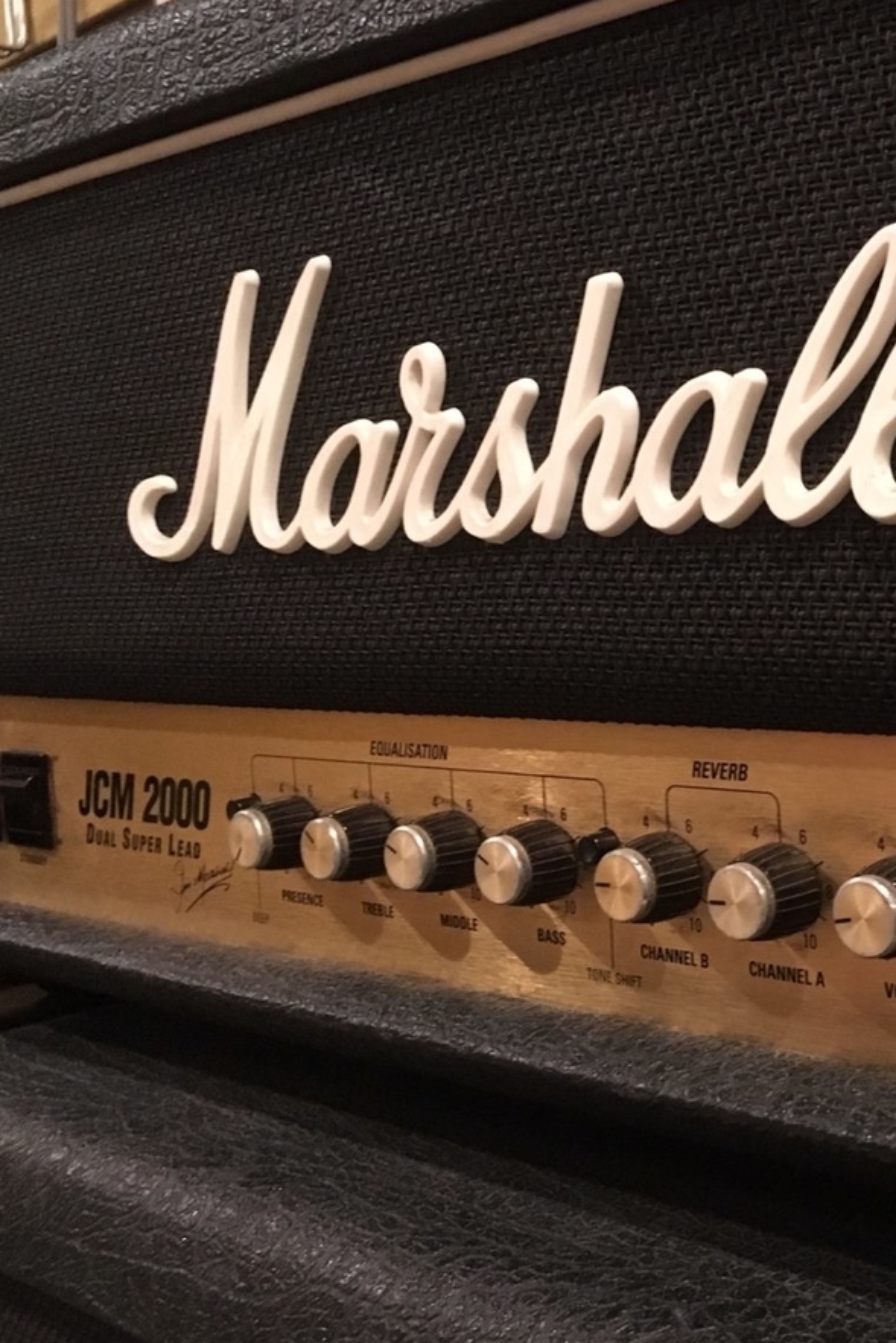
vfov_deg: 47.4
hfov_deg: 30.7
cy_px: 660
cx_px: 853
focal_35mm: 41
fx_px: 1530
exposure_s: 1/15
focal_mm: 4.15
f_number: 2.2
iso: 320
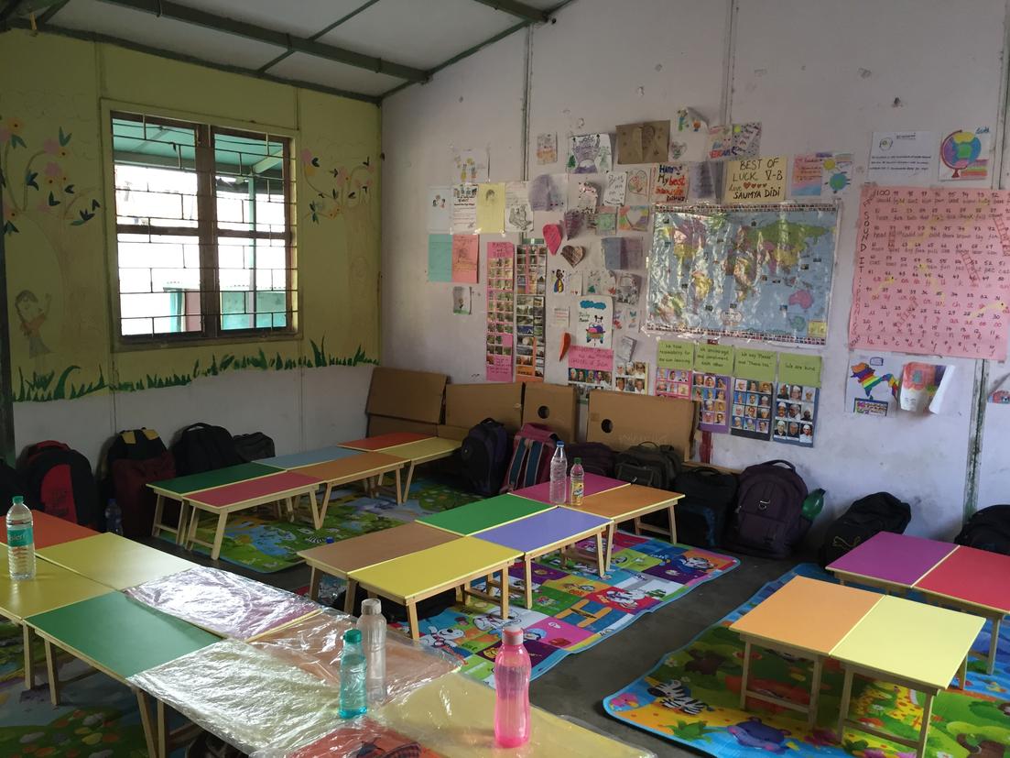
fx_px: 846
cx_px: 505
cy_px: 379
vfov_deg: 48.2
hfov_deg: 61.7
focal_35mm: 29
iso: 50
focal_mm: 4.15
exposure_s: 1/33
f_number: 2.2
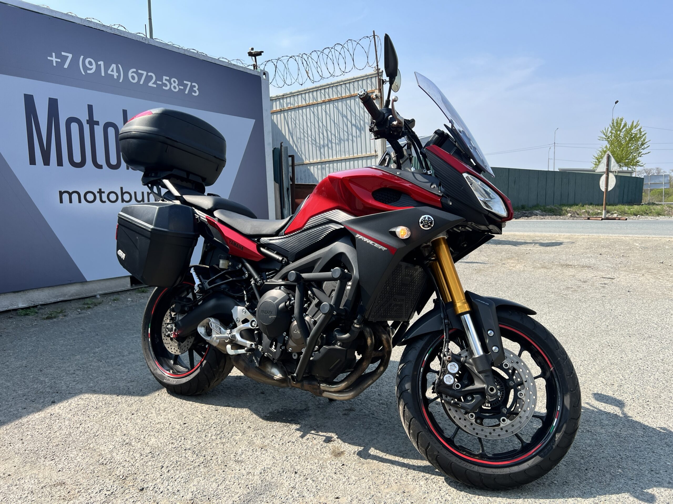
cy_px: 252
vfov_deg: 53.1
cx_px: 336
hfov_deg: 67.3
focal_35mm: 26
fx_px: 505
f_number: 1.5
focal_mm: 5.7
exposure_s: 1/2632
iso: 50
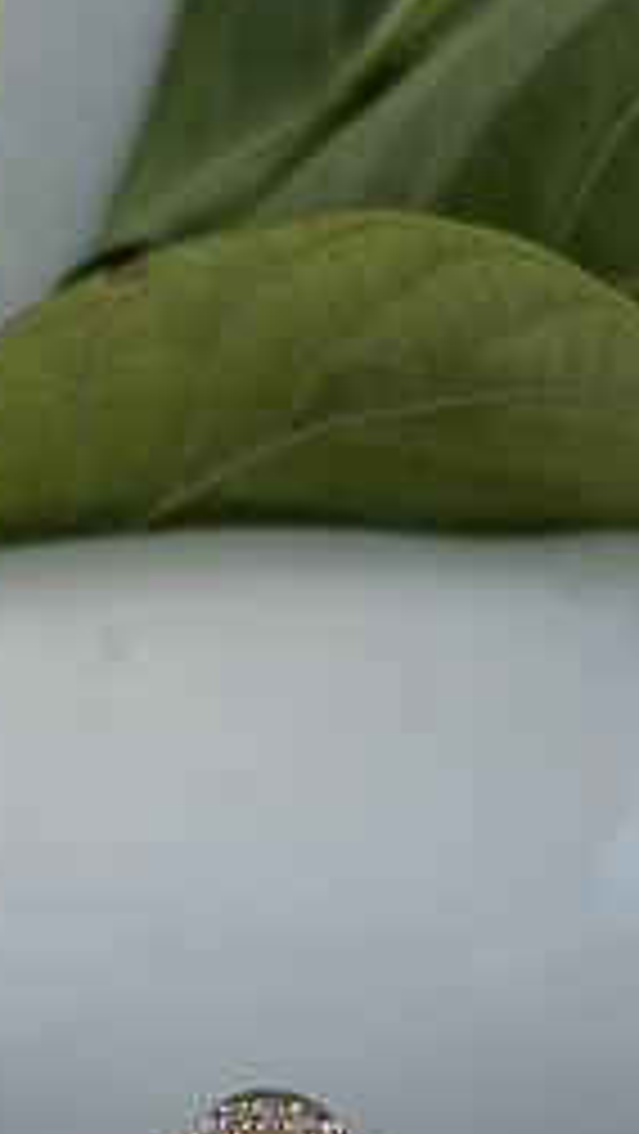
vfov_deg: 17.6
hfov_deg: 10.1
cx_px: 256
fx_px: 3610
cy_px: 997
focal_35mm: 120
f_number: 1.6
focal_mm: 5.96
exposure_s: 1/1205
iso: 32
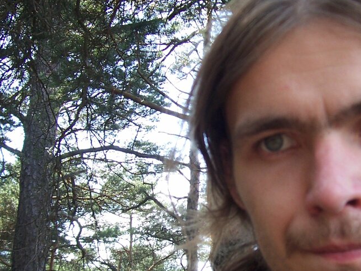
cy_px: 176
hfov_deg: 30.0
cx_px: 287
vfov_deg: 23.2
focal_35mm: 63
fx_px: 657
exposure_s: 1/180
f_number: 2.7
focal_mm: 5.6
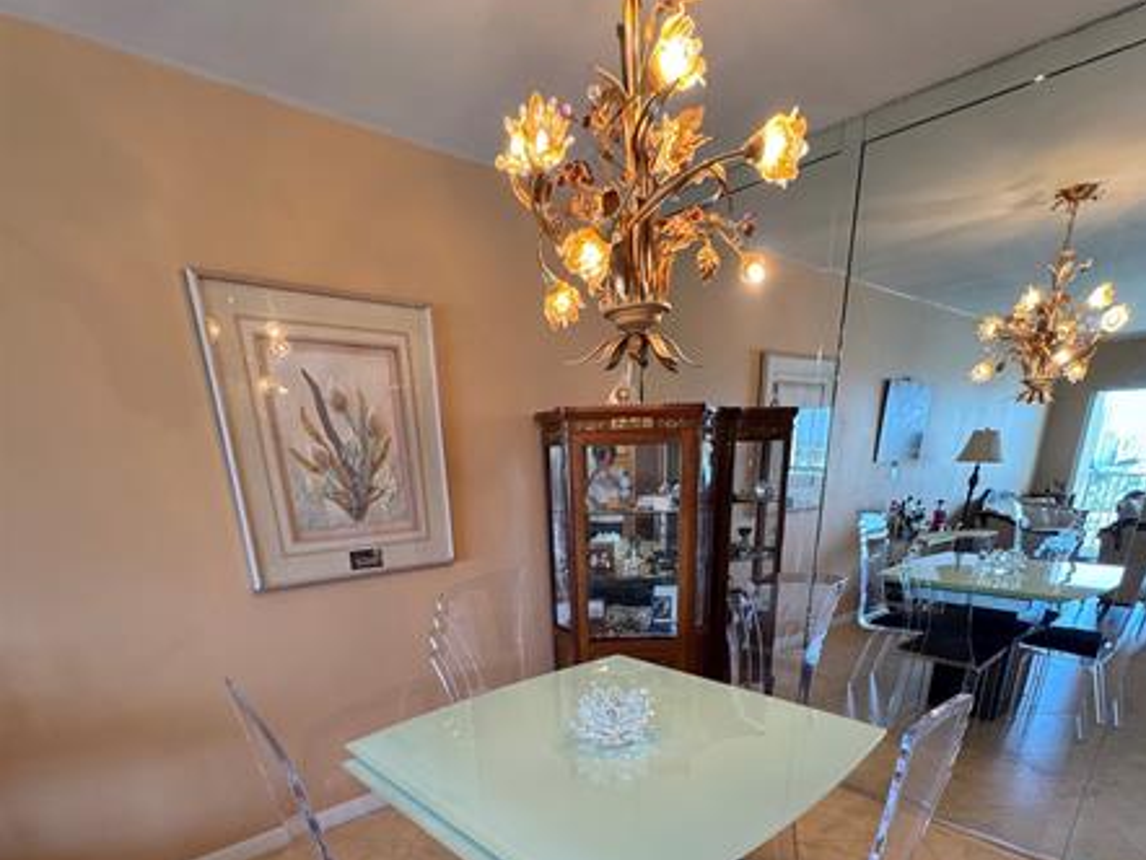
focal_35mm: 19
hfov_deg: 84.6
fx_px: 629
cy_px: 707
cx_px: 581
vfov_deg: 62.0
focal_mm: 2.22
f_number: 2.2
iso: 160
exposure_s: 1/60
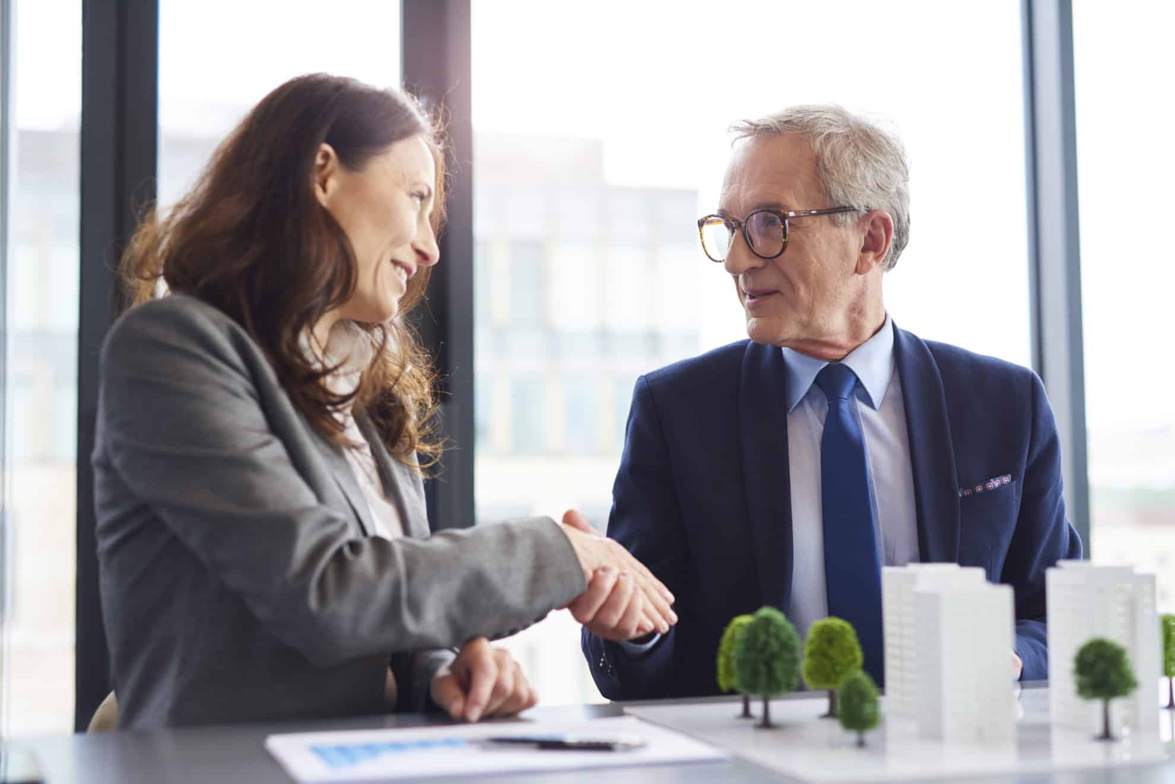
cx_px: 588
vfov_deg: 27.0
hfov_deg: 39.6
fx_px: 1632
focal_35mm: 50
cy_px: 392
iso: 200
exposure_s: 1/125
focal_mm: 50
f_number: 2.5
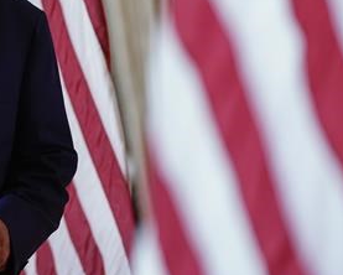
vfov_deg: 5.2
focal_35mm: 299
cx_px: -2
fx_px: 3037
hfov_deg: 6.4
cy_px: 82
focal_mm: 136
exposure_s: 1/500
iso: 2000
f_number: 2.8
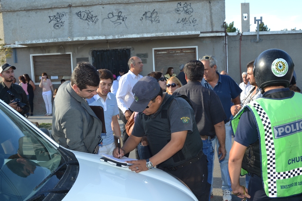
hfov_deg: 53.1
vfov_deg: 36.9
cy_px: 100
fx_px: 302
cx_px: 151
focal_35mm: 36
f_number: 5.6
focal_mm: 24
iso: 110
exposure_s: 1/125
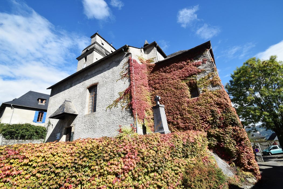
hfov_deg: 100.4
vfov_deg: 77.3
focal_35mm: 15
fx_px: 118
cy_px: 94
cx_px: 142
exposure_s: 1/320
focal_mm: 10
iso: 200
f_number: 9
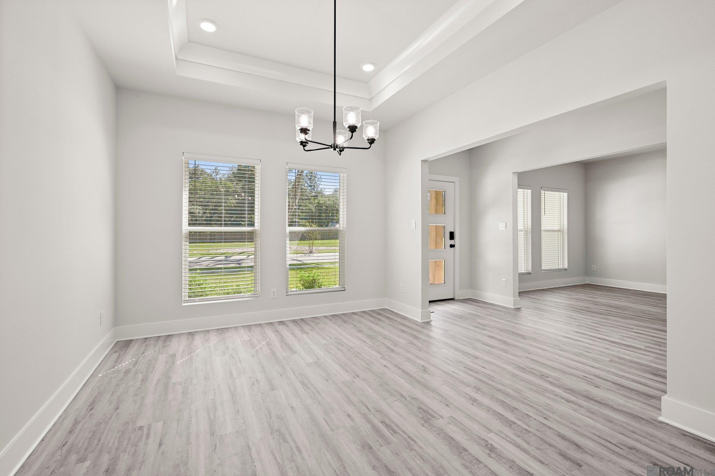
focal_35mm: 16
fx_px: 308
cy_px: 238
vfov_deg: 75.4
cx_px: 358
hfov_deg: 98.6
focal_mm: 15.5
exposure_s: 1/15
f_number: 10
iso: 200
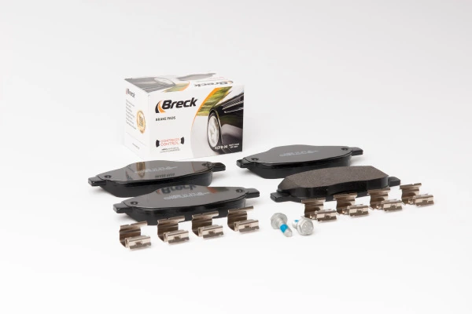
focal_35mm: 90
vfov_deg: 15.2
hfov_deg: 22.6
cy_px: 157
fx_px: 1180
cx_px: 236
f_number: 13
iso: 100
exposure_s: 1/200
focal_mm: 60
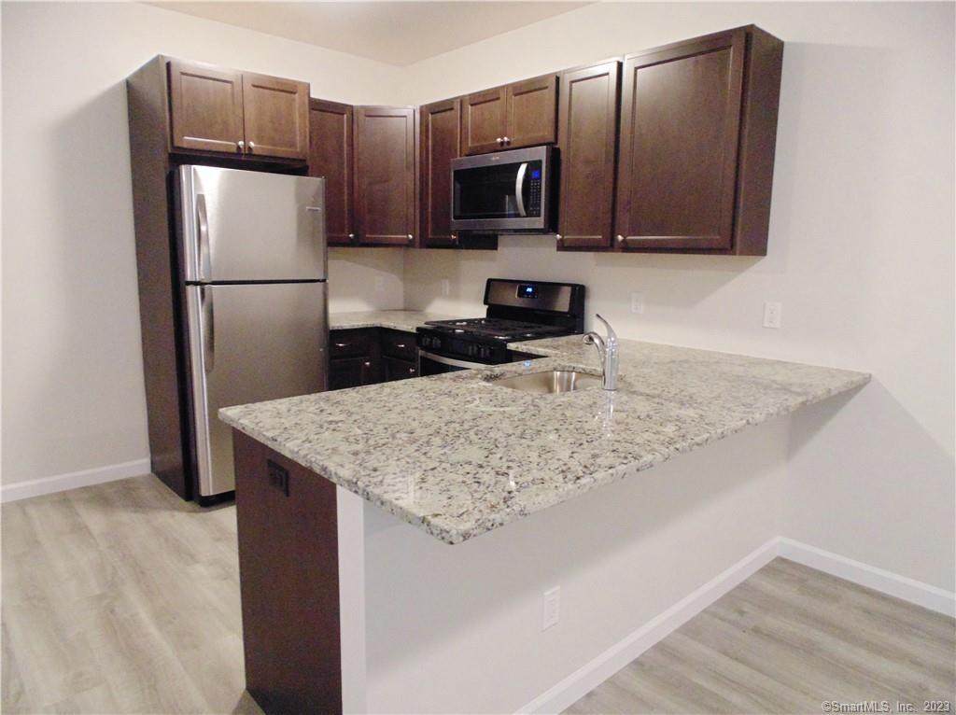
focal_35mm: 22
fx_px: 607
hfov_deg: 76.4
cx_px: 478
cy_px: 358
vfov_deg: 61.0
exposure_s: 1/20
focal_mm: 4
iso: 640
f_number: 3.1
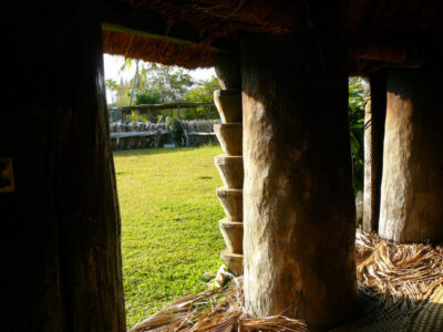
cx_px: 222
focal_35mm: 36
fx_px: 461
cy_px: 166
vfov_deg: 39.7
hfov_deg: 51.4
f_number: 4
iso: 100
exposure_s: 1/200
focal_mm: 6
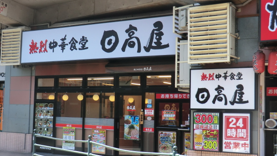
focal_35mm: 52
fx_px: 382
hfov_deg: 39.9
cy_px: 79
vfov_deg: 23.0
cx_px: 140
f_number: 4
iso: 80
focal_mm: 8.4
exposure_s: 1/125
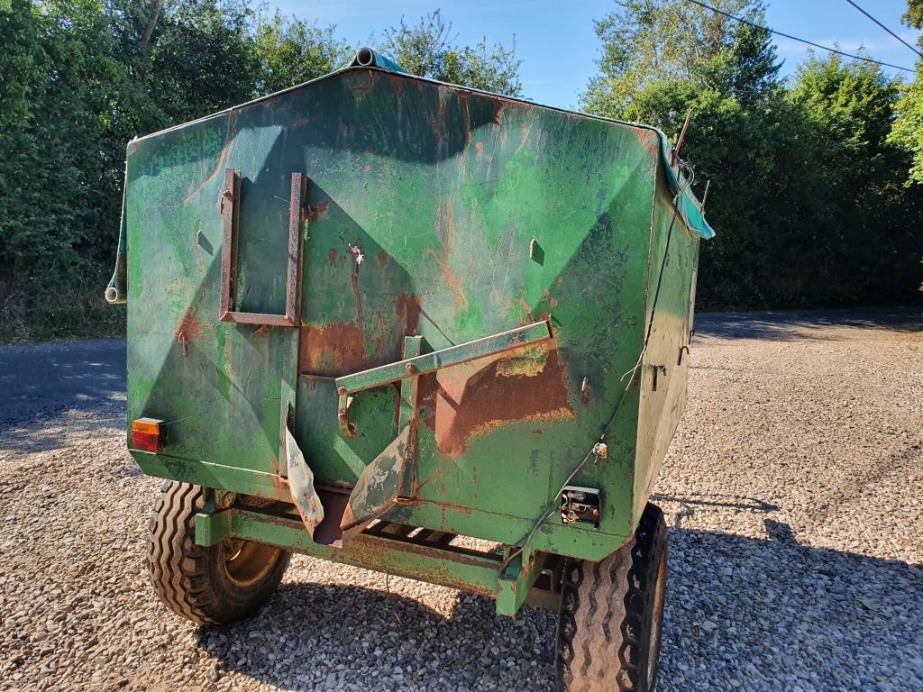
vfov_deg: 53.1
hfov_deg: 67.3
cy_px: 346
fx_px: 693
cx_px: 462
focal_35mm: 26
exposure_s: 1/568
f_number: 2.4
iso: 50
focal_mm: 4.32
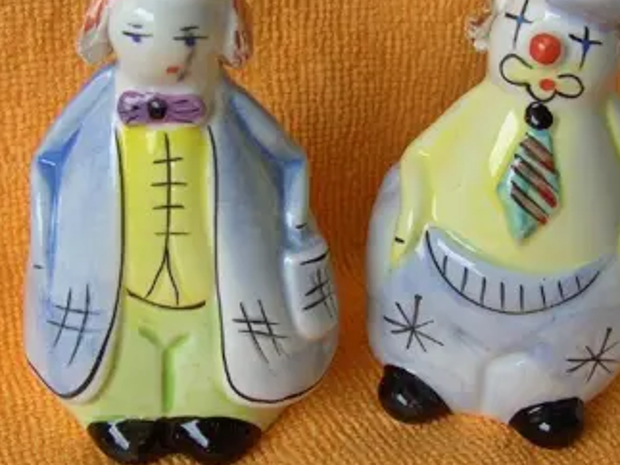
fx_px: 985
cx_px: 322
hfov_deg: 34.9
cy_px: 200
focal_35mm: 55
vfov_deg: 26.5
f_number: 3.5
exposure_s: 1/80
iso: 64
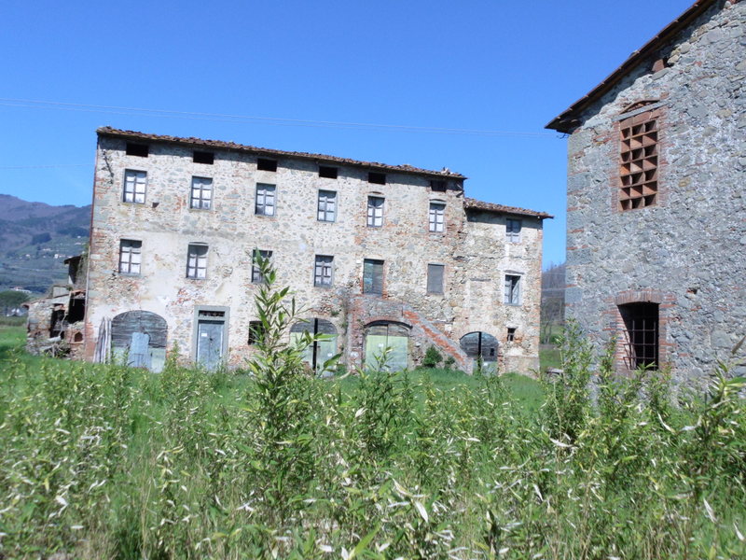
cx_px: 373
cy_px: 280
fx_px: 754
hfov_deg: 52.6
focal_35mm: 35
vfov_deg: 40.7
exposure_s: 1/1500
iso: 100
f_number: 3.5
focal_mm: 6.4
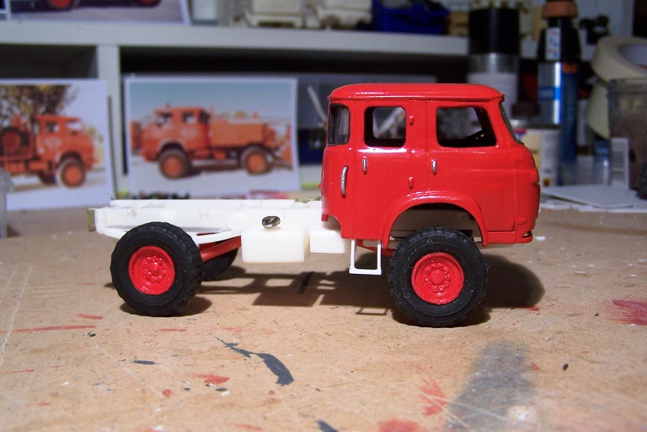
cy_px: 201
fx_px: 719
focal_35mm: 40
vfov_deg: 33.4
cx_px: 325
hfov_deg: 48.5
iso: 80
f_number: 2.8
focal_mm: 6.3
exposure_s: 1/30
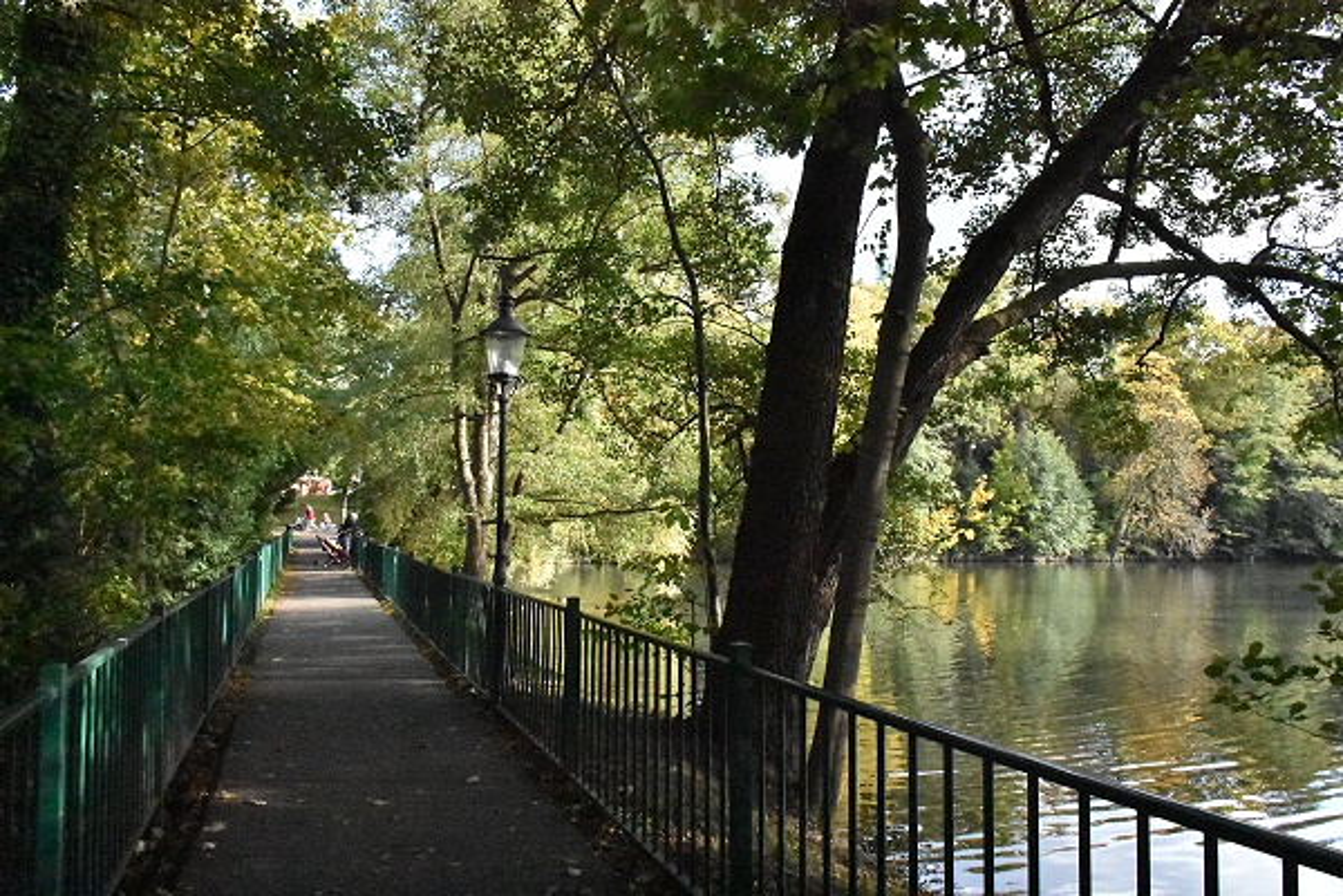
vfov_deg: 47.9
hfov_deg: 67.4
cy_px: 448
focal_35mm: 27
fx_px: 1007
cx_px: 672
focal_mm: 18
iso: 16000
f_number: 11
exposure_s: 1/3200
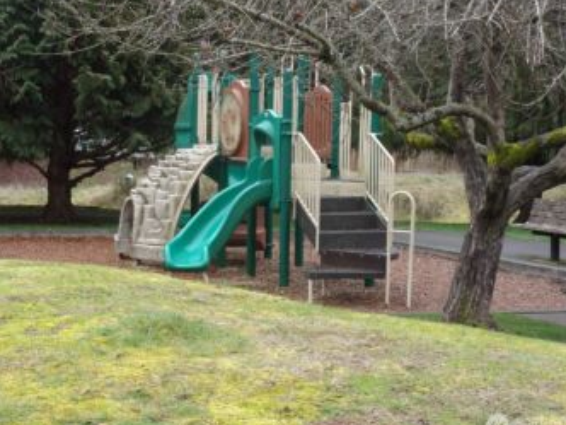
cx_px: 256
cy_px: 186
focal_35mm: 94
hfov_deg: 20.9
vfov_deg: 15.7
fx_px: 1537
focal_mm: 14
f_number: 5.4
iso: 80
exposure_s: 1/70
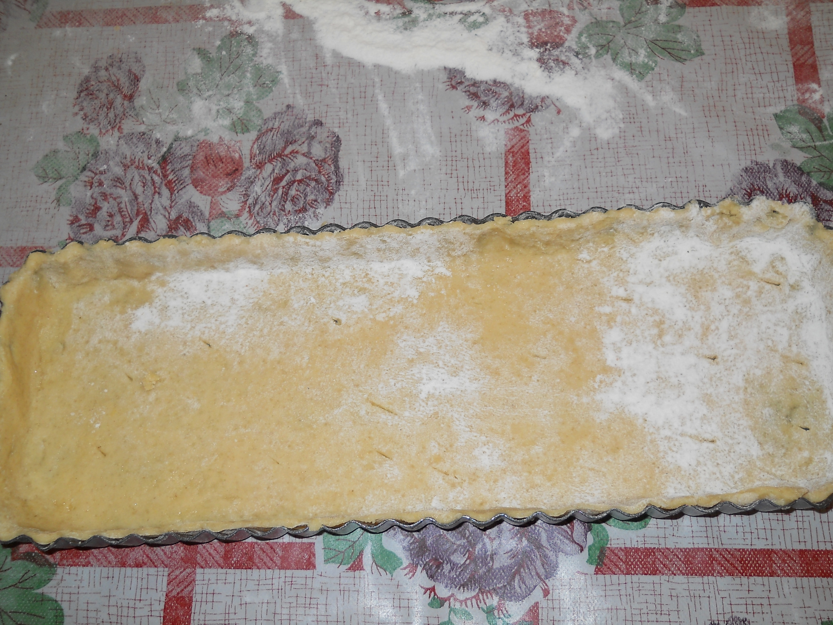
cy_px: 312
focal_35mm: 41
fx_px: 987
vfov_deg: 35.1
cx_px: 416
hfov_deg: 45.8
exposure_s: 1/30
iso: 80
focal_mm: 6.72
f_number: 3.1
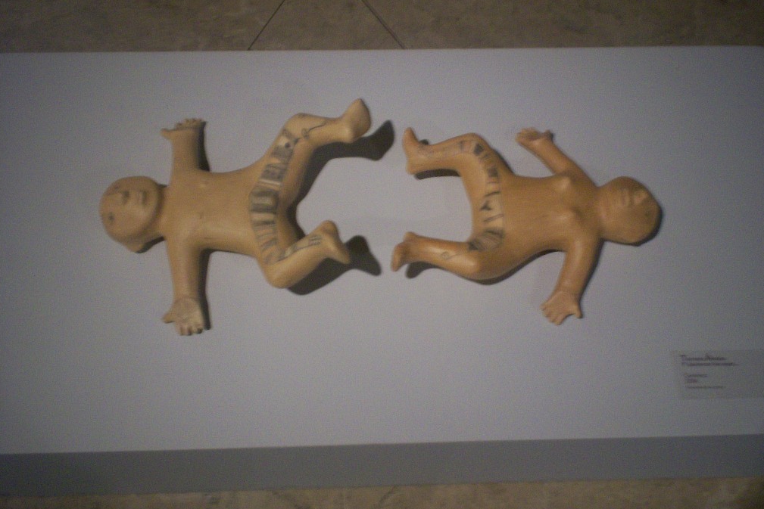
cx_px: 382
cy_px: 230
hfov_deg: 50.7
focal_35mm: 38
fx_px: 807
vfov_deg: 35.0
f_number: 4.5
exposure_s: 1/2.83
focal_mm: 6
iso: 200
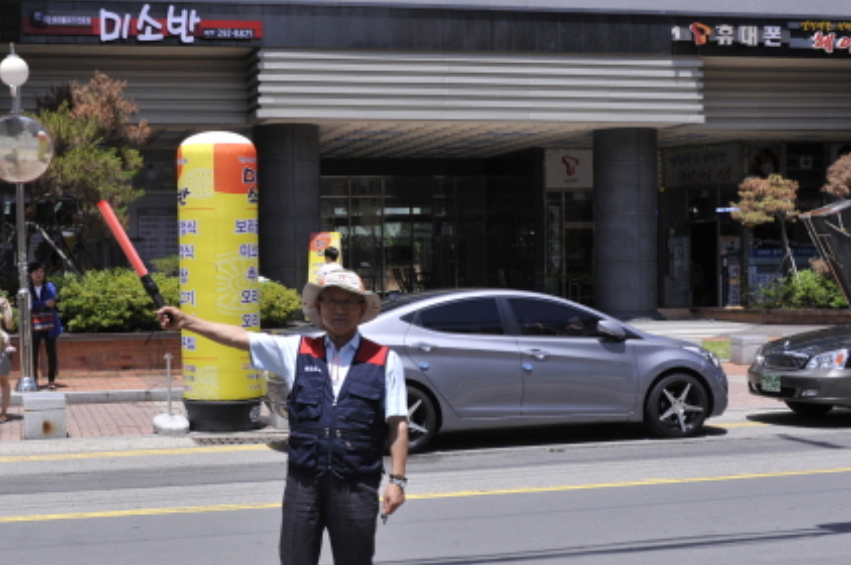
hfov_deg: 31.8
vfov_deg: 21.5
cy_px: 348
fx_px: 1487
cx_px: 317
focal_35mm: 63
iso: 200
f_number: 8
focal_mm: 38
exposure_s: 1/640
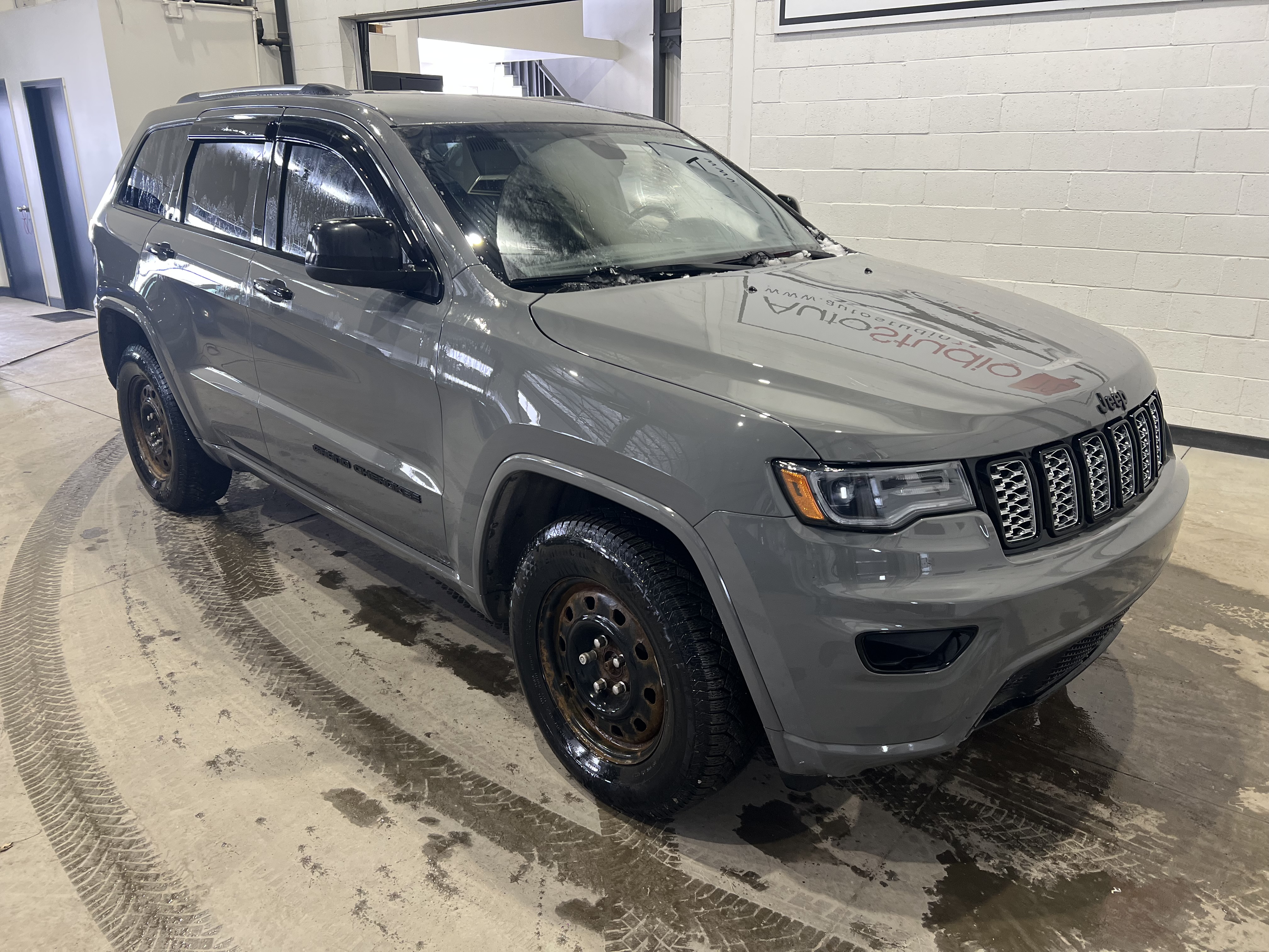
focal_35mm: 26
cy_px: 476
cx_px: 634
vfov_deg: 53.1
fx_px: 953
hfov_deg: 67.3
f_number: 1.5
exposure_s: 1/120
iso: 125
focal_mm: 5.7
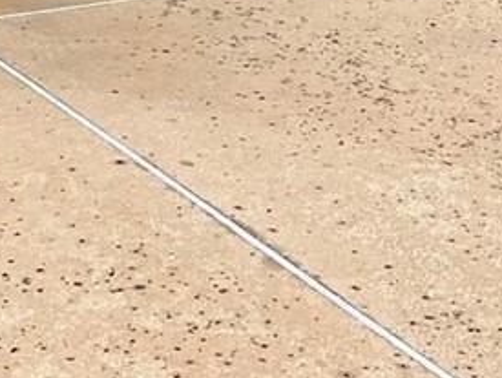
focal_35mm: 151
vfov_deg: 9.1
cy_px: -451
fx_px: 2193
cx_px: -13
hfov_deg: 12.9
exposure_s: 1/3610
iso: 32
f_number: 1.6
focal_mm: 4.2
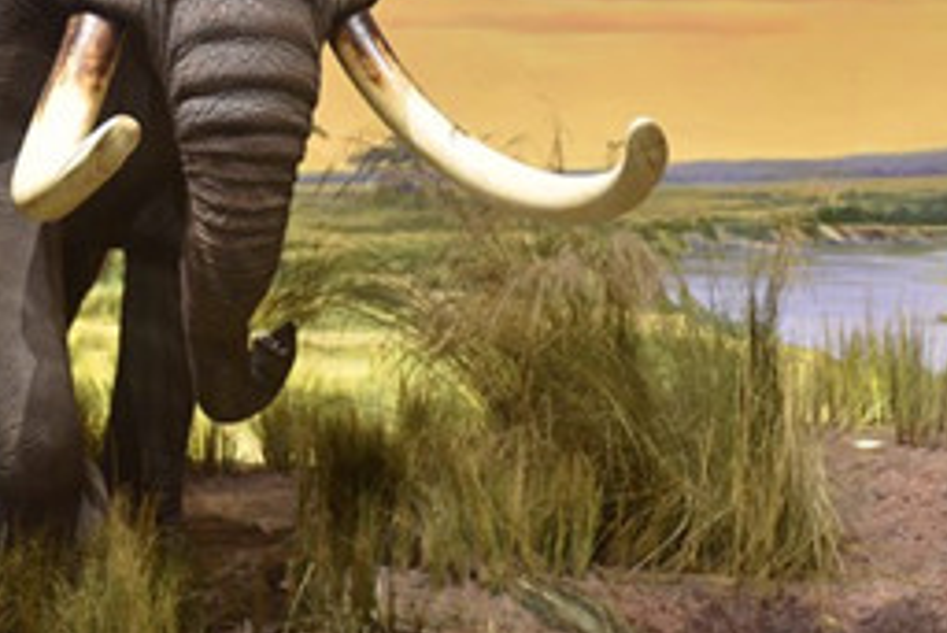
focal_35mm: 105
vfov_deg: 13.0
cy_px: 102
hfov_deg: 19.4
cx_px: 429
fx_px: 2764
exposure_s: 1/50
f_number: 2.8
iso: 800
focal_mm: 48
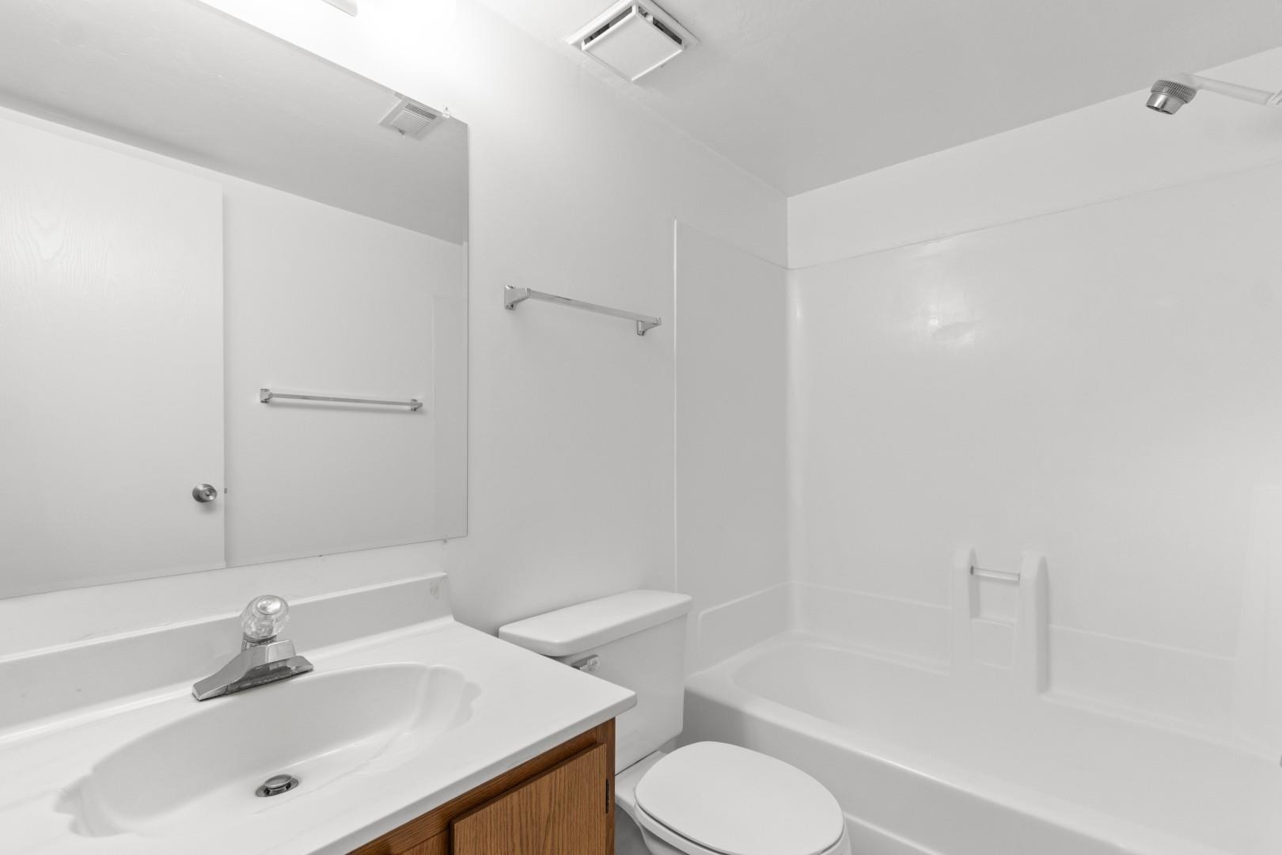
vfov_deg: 77.3
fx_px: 534
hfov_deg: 100.4
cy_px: 428
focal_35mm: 15
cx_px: 641
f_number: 5
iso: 100
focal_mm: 10
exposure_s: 1/10
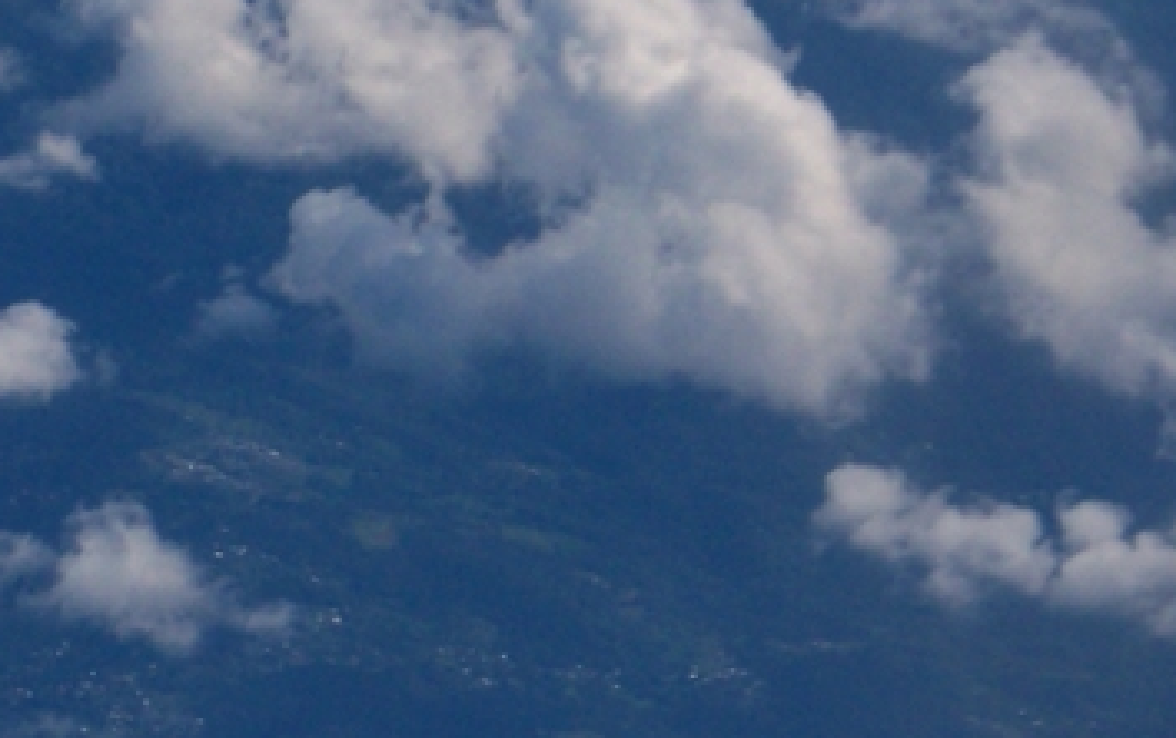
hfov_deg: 4.7
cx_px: -262
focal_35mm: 445
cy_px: 927
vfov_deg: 3.0
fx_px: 14276
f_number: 4.5
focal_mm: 21.1
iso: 64
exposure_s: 1/640
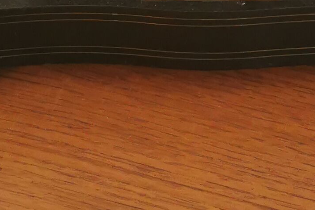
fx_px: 1252
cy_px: -286
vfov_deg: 8.8
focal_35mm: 143
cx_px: 205
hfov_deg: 14.3
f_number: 1.8
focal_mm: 5.58
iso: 200
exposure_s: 1/50
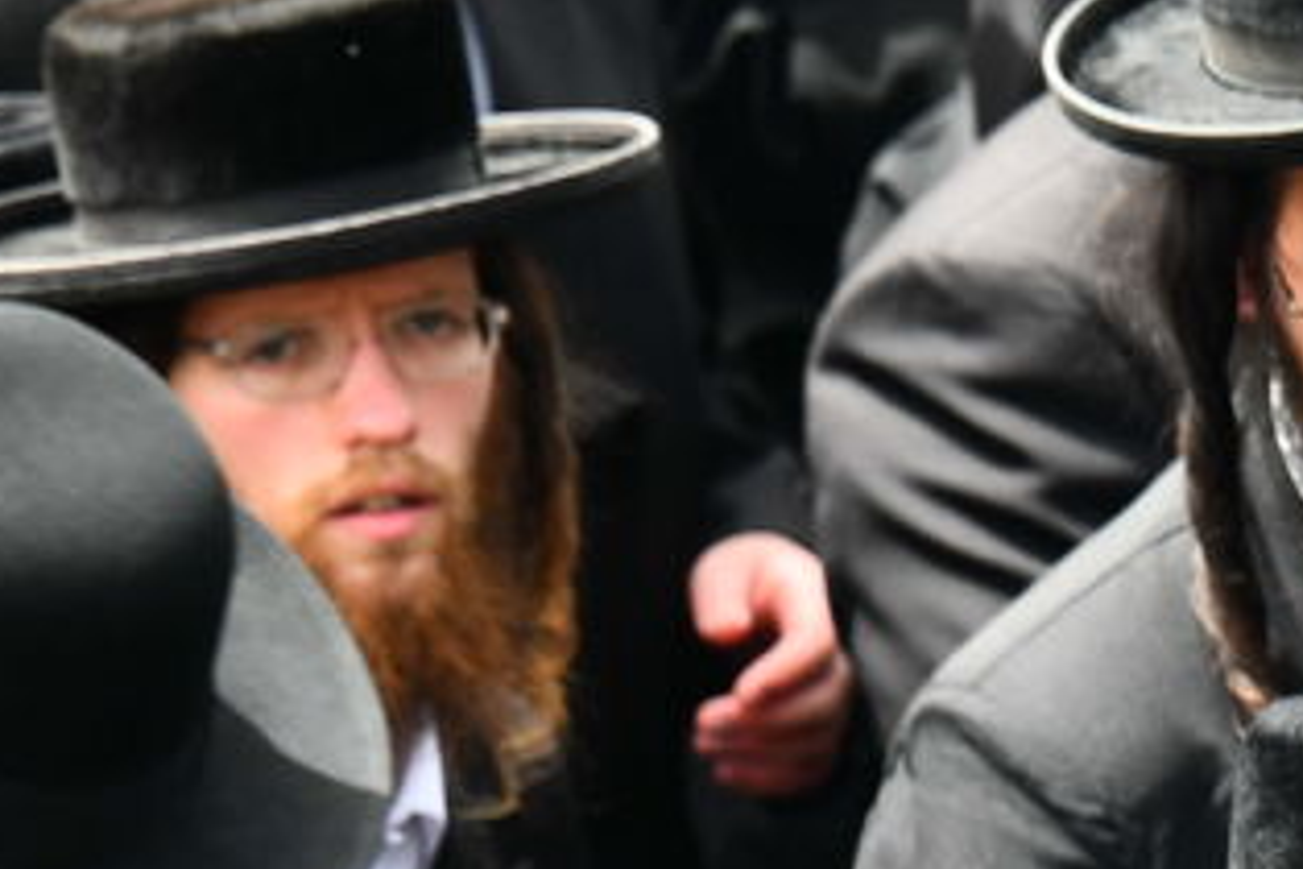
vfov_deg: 1.8
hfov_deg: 2.7
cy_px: 1326
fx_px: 27361
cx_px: 1675
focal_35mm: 756
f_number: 7.1
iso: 250
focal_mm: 170
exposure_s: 1/160
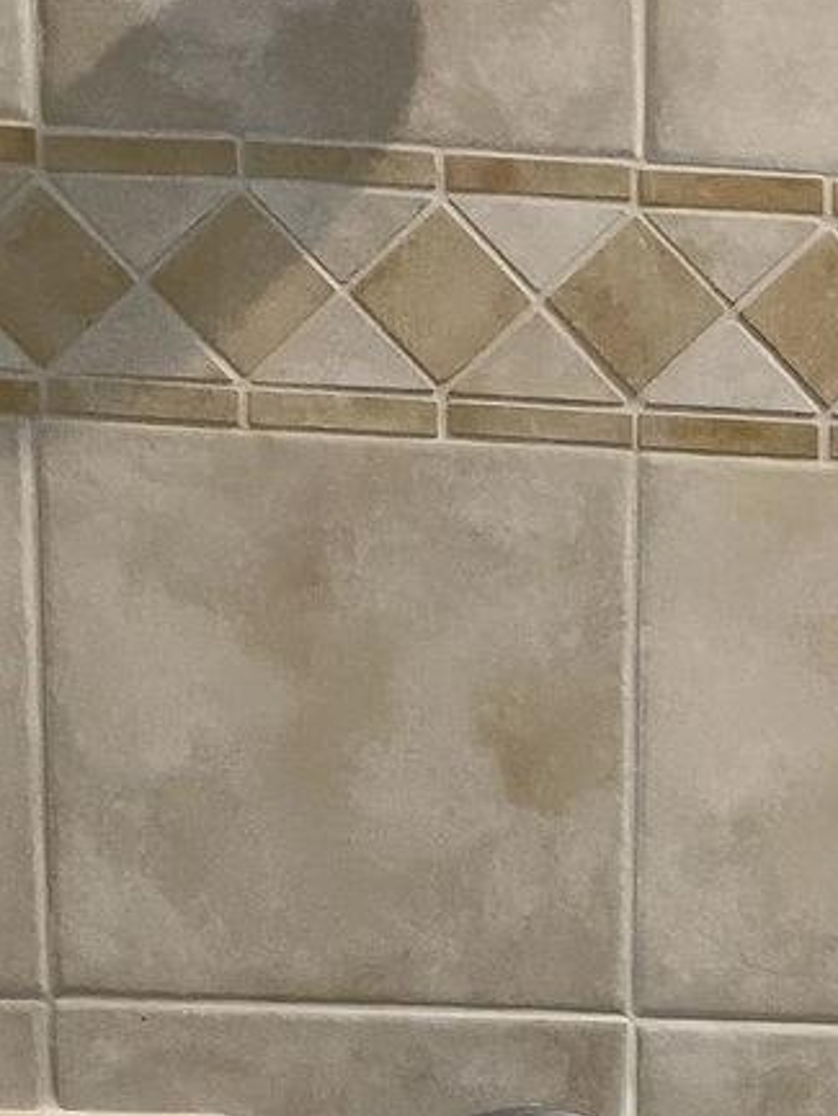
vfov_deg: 36.8
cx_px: 534
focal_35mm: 41
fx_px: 1323
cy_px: 1290
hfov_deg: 34.9
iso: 500
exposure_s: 1/60
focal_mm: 1.54
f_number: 2.4
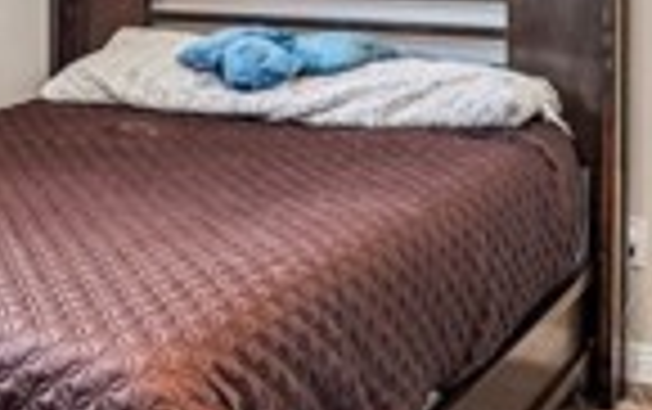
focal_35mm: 72
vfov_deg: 17.3
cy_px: -90
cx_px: 162
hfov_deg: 28.1
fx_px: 1281
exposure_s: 1/4
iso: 400
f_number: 8
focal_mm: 16
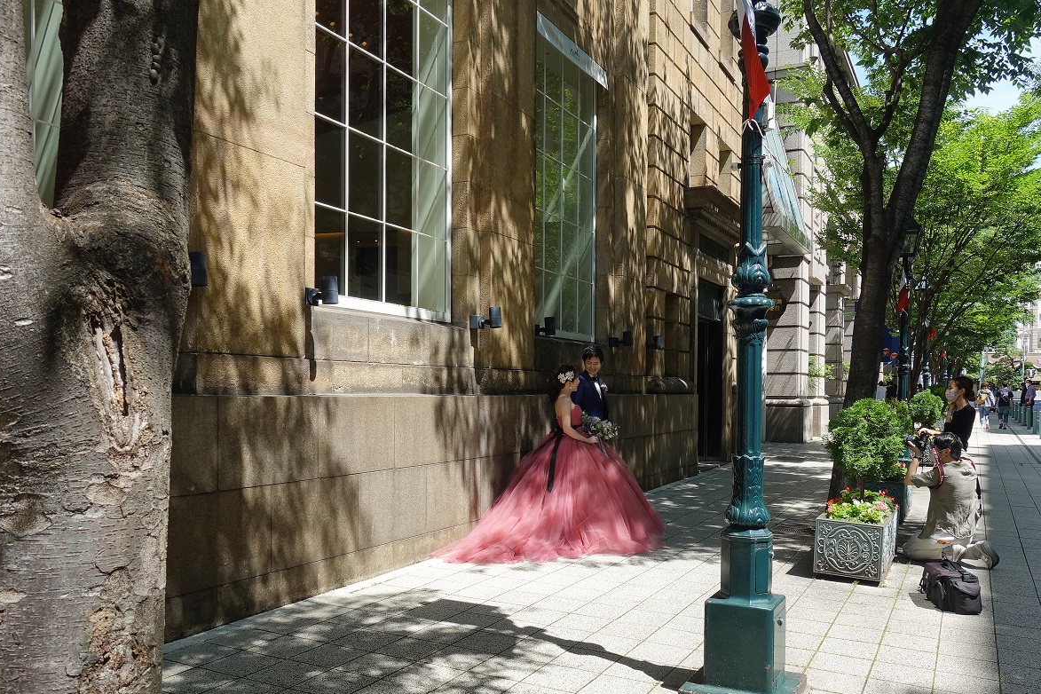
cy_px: 404
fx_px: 810
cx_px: 569
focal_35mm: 28
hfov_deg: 65.3
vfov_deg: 46.2
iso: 160
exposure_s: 1/250
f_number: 5.6
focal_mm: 8.8
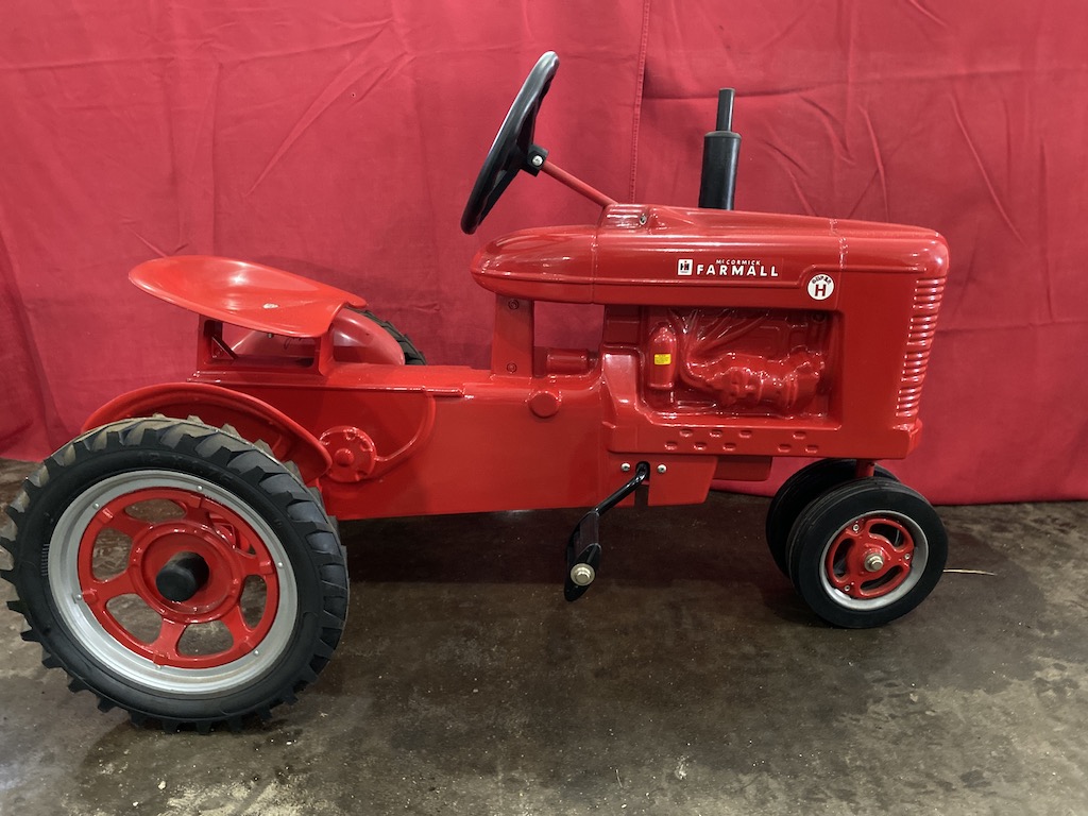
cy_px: 408
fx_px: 817
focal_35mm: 26
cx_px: 544
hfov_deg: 67.3
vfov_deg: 53.1
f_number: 1.8
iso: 800
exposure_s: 1/24
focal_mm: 4.25
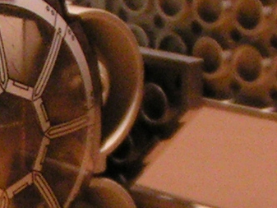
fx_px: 1849
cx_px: -44
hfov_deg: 8.5
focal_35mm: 231
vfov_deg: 6.4
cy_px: 181
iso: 200
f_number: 2.8
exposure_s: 1/30
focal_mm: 5.8
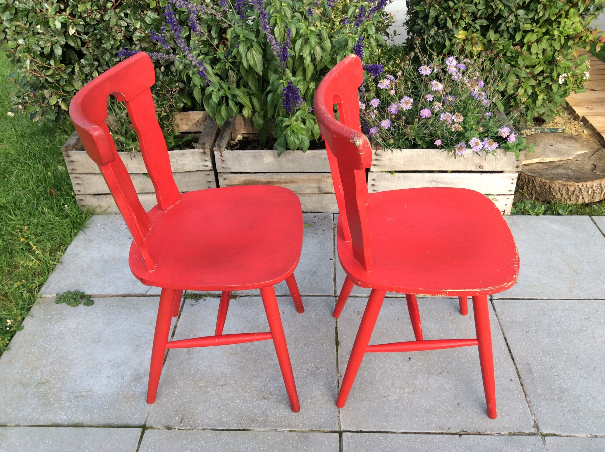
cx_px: 302
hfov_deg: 56.9
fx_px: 558
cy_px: 226
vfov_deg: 44.1
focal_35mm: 32
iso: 32
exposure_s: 1/323
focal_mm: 3.3
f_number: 2.4
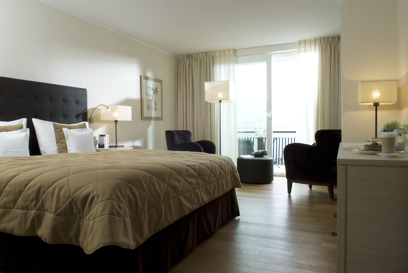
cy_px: 136
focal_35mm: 26
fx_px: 289
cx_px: 204
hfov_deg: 70.4
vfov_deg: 50.5
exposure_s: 1/4
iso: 100
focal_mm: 17
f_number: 13
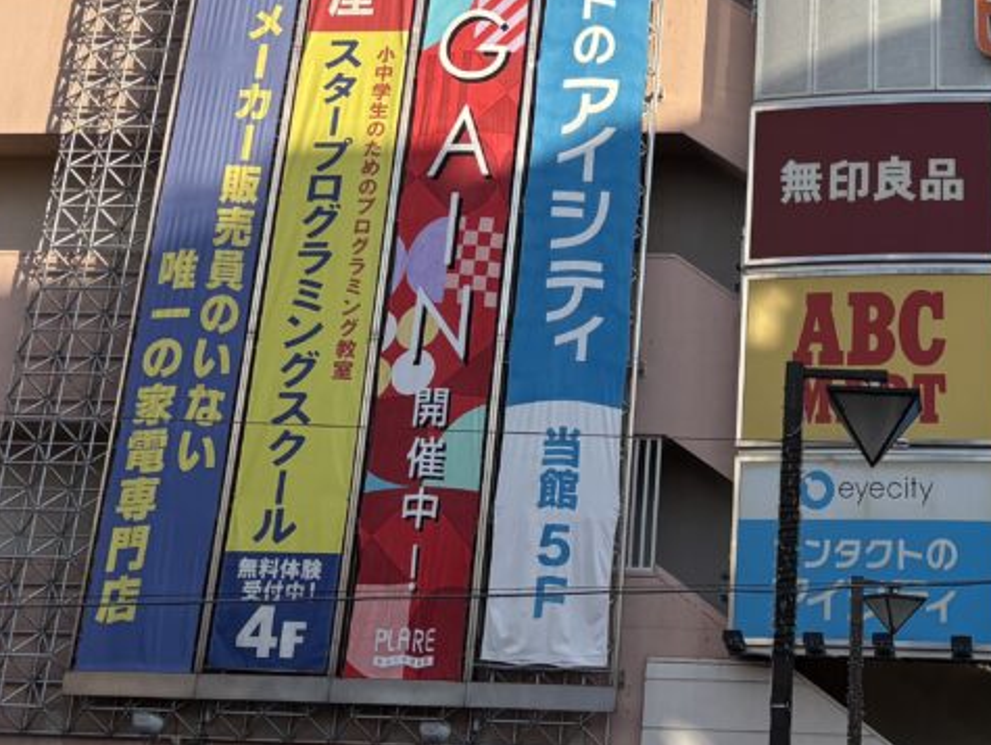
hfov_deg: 27.3
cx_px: 780
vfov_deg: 19.4
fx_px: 2006
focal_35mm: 70
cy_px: -217
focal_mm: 5.96
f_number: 1.6
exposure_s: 1/1155
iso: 50
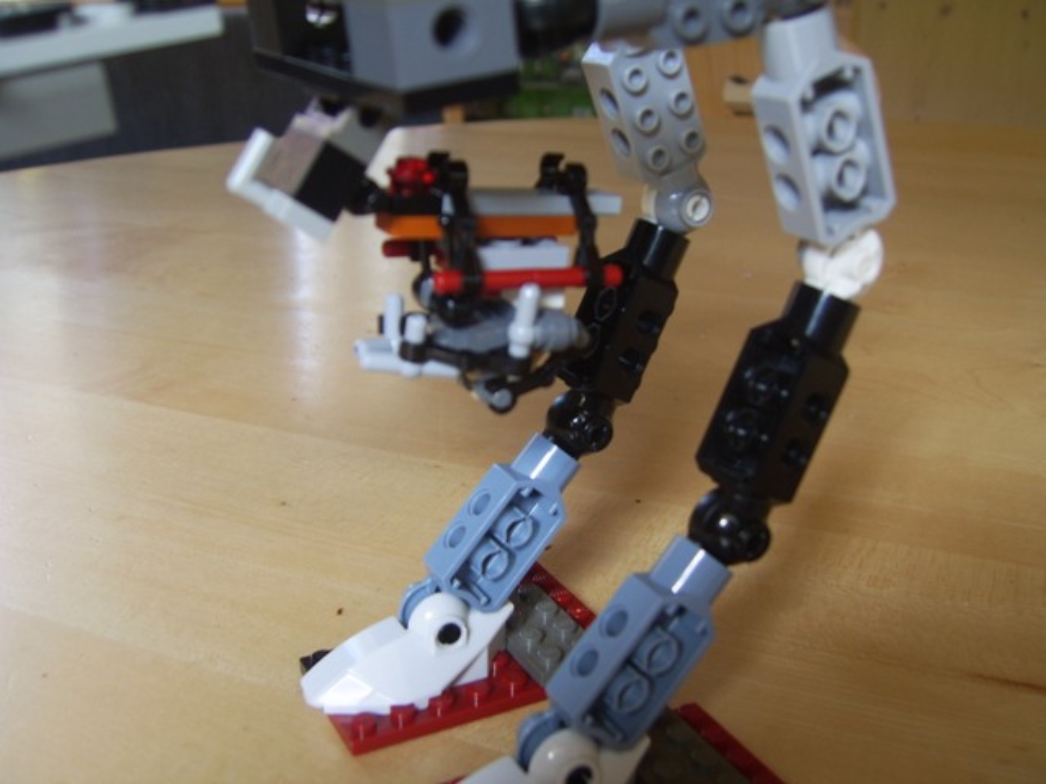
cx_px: 523
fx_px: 1148
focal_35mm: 38
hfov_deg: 49.0
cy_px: 392
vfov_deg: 37.7
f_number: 2.8
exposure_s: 1/30
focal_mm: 7.8
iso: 50
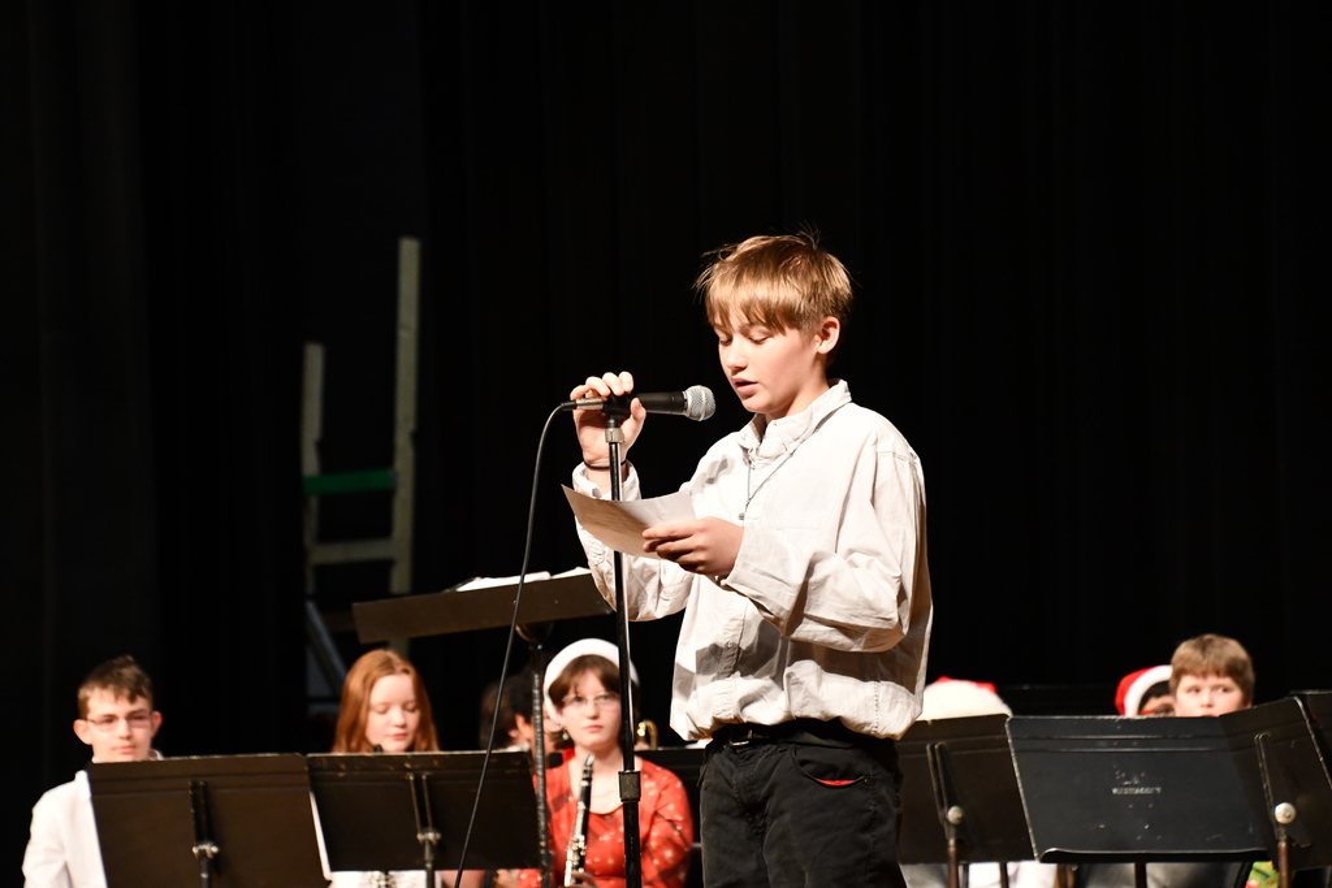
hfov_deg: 12.5
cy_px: 444
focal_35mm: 165
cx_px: 666
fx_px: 6105
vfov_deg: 8.3
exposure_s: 1/100
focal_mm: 110
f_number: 5.6
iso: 3200
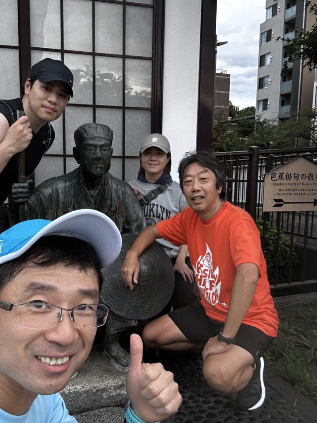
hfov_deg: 42.9
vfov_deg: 55.4
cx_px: 154
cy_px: 214
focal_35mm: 33
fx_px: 403
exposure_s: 1/121
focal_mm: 2.69
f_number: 1.9
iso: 40
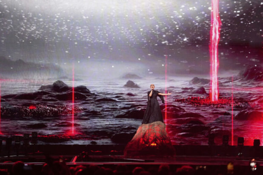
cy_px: 88
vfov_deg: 8.8
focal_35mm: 156
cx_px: 132
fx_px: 1140
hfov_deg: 13.2
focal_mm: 156
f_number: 2.8
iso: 5000
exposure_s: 1/400
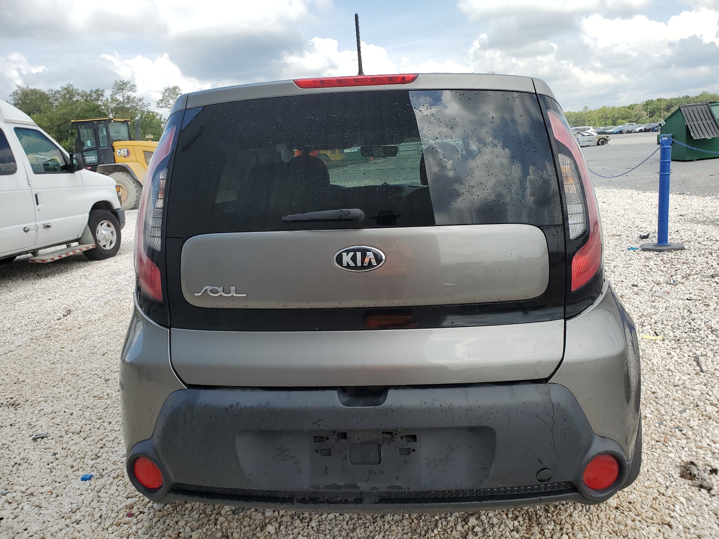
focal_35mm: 26
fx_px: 540
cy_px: 270
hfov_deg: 67.3
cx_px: 360
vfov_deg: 53.1
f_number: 1.5
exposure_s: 1/1000
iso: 50
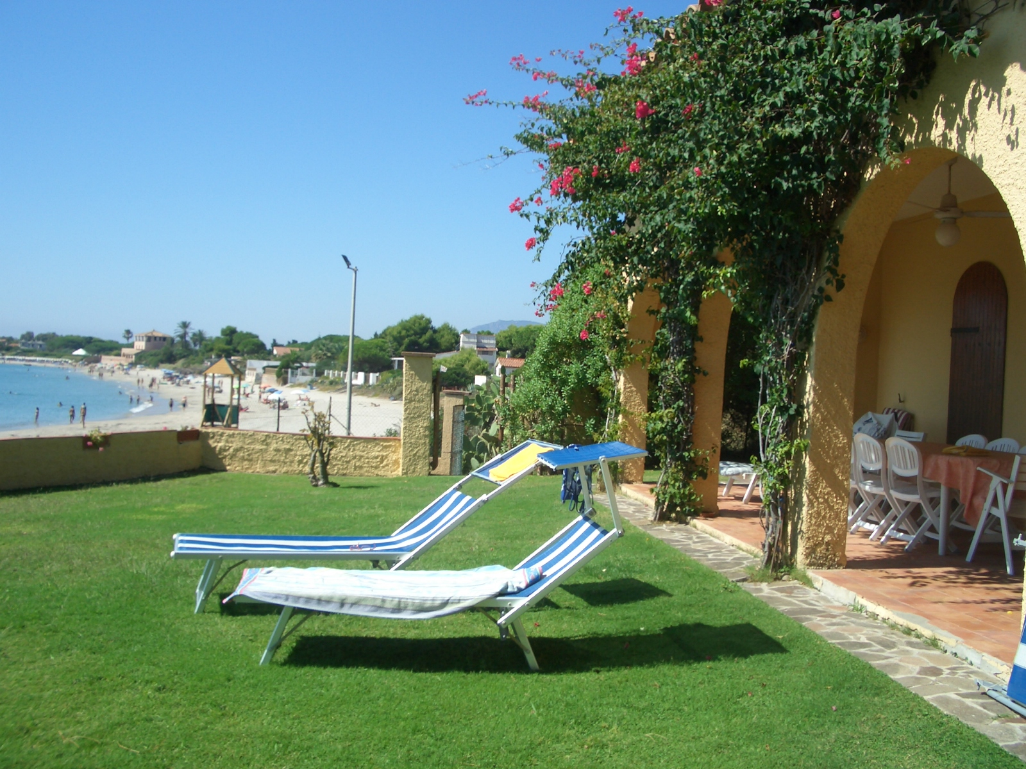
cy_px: 384
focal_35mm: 35
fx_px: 1037
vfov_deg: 40.7
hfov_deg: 52.6
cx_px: 513
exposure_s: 1/640
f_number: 4.3
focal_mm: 5.8
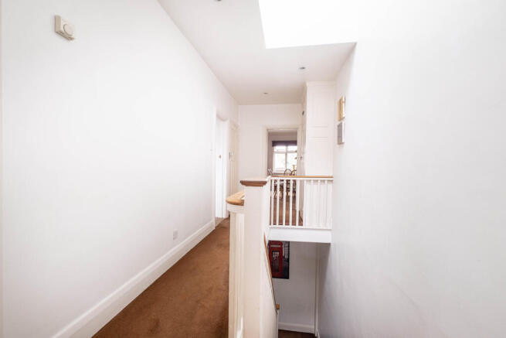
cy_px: 169
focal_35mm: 15
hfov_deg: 100.4
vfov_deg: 77.4
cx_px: 253
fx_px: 211
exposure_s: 1/20
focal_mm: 10
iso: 500
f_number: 6.4
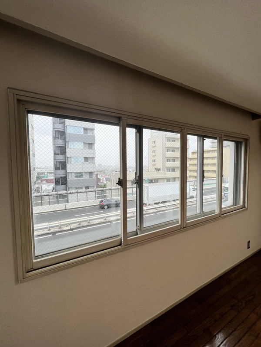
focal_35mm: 13
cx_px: 130
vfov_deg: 106.2
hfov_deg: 89.9
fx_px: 131
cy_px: 174
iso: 32
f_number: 1.8
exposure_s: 1/181
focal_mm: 1.57
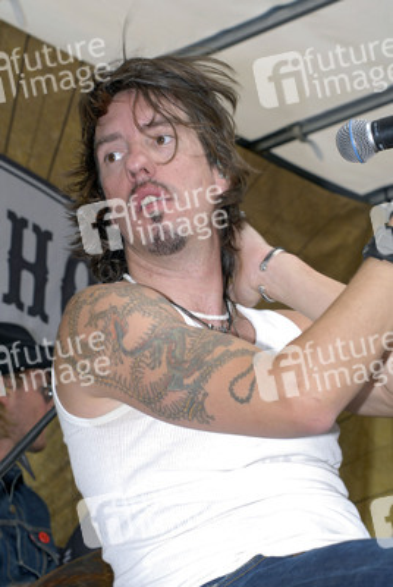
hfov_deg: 13.1
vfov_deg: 19.4
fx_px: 1713
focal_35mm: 105
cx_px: 196
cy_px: 294
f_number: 9
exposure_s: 1/80
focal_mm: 70
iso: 400
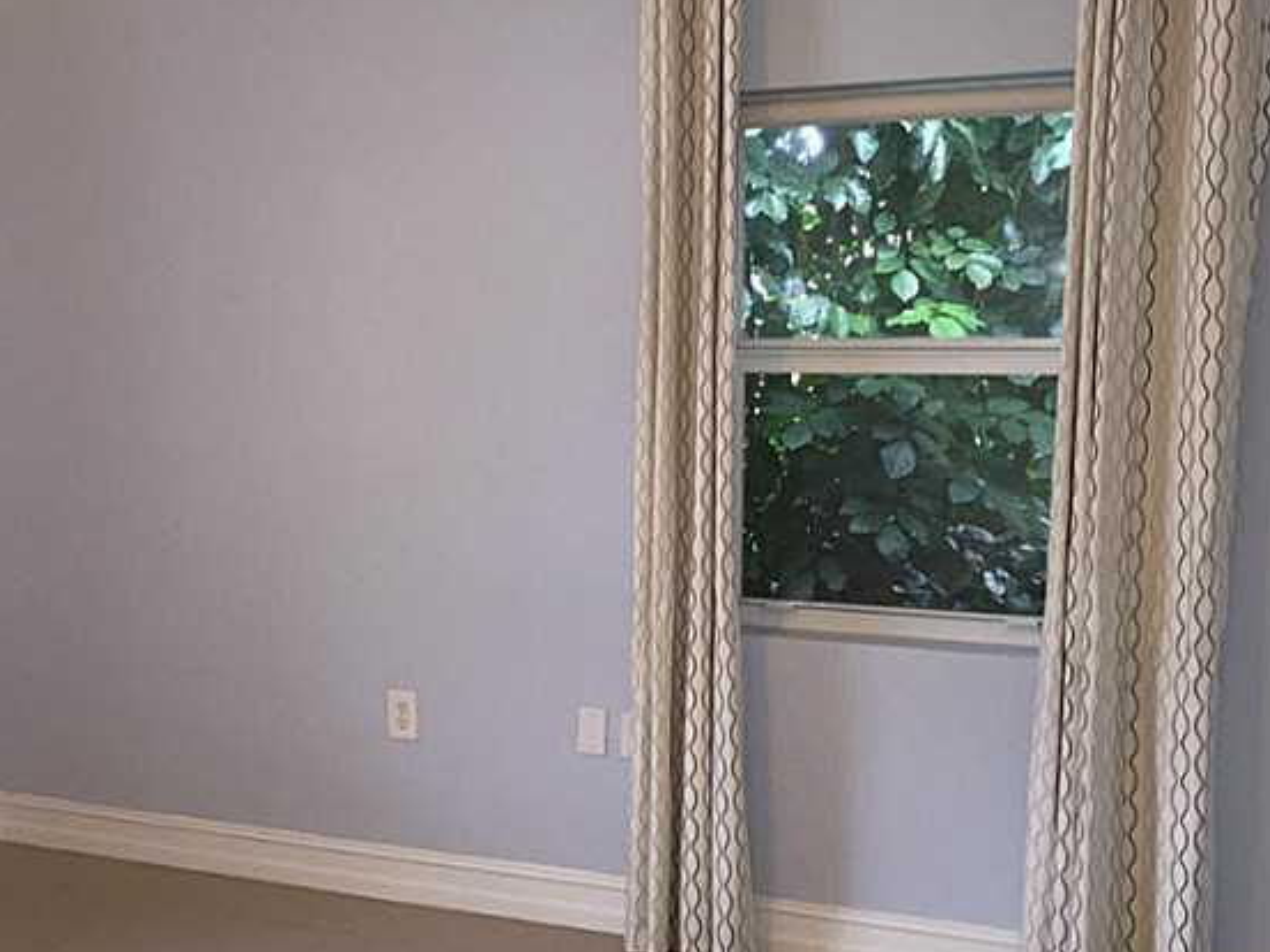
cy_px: 487
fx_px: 1541
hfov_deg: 44.0
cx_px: 400
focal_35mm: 42
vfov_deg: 34.3
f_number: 2.2
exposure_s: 1/30
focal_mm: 4.15
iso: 160
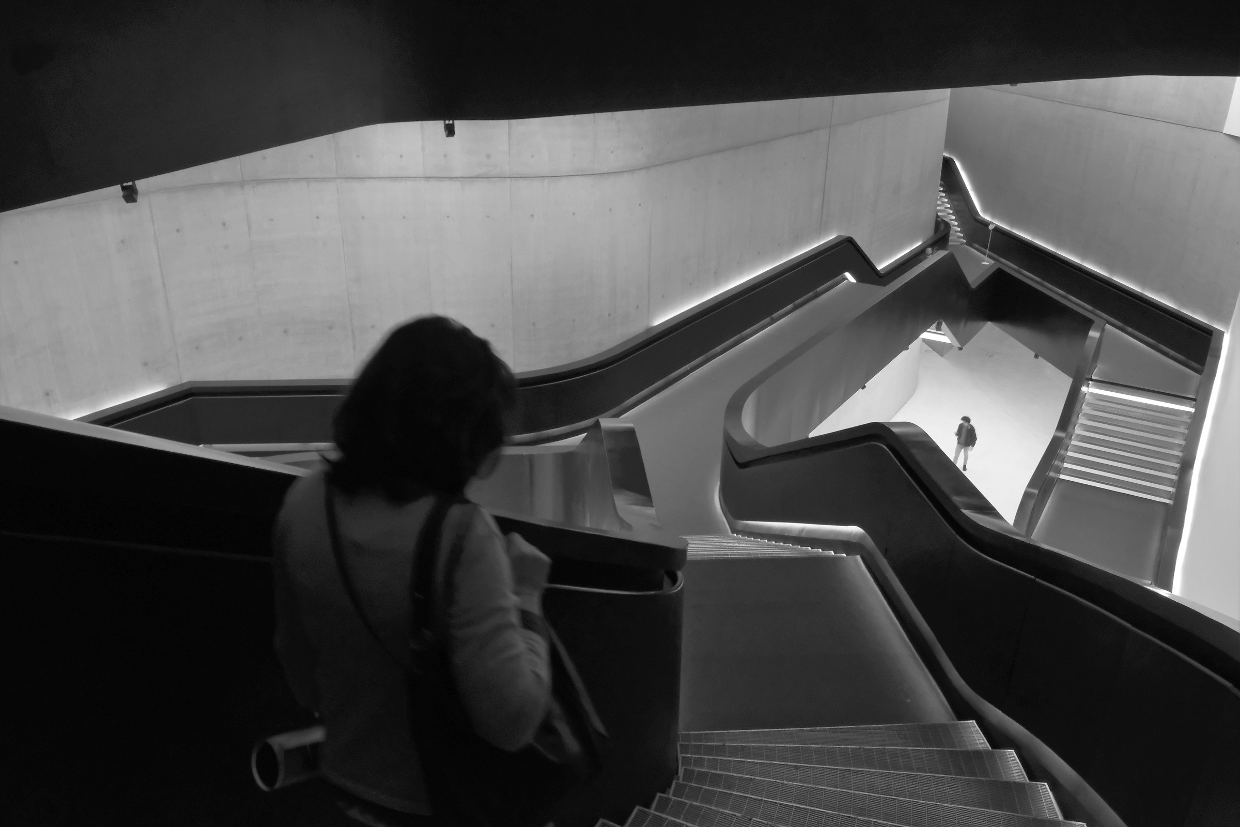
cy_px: 414
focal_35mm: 27
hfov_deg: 67.4
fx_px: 930
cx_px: 620
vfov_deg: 47.9
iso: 4000
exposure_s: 1/25
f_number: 11
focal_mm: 18
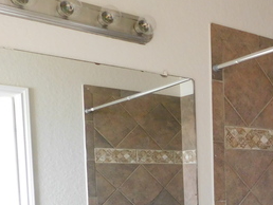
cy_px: 221
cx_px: 309
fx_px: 450
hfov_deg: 29.9
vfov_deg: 24.2
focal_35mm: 57
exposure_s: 1/30
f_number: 3
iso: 400
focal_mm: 4
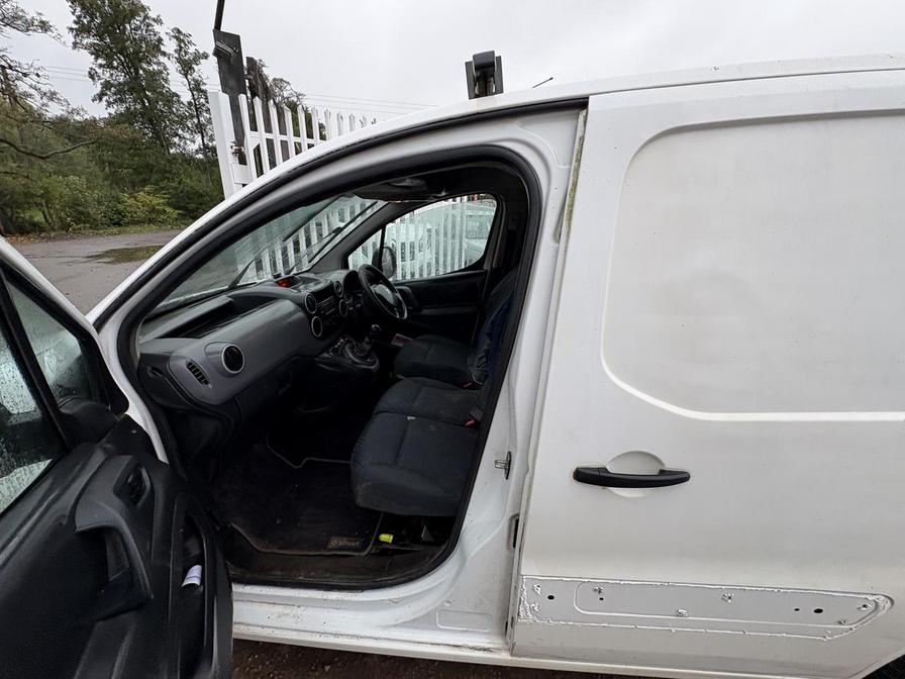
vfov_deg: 85.7
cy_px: 340
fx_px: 366
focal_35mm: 14
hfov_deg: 102.1
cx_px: 452
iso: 40
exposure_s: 1/105
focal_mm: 2.22
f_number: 2.2
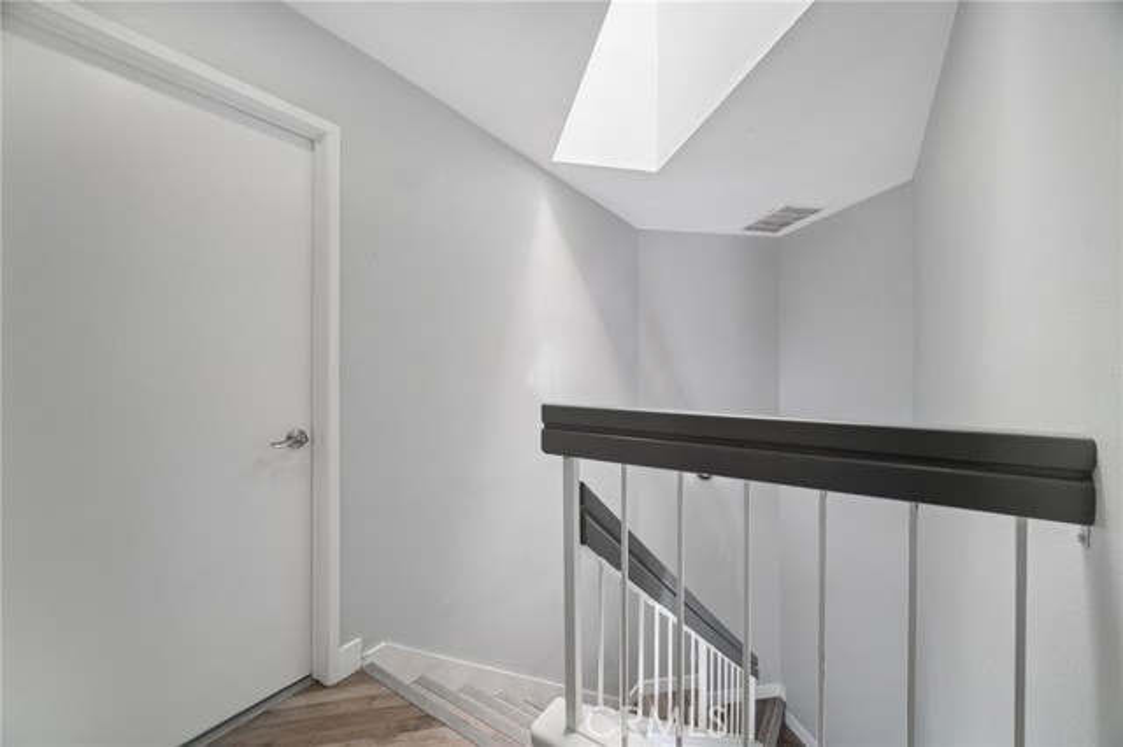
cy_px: 374
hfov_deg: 104.3
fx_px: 436
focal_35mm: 14
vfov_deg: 81.1
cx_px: 562
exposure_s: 1/1.67
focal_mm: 9
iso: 160
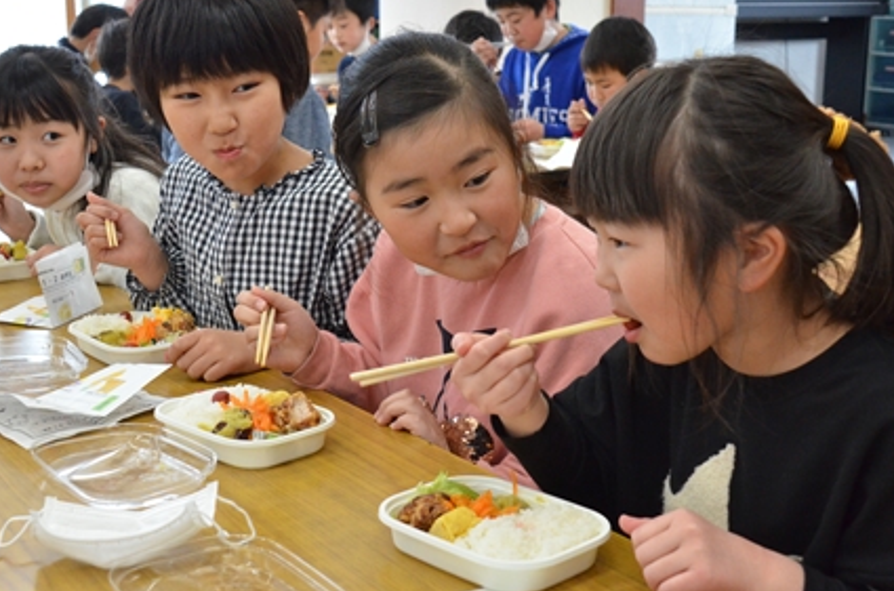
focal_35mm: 53
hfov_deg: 37.6
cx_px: 442
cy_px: 296
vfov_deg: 25.4
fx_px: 1313
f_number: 5.6
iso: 3200
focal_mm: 30
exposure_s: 1/320
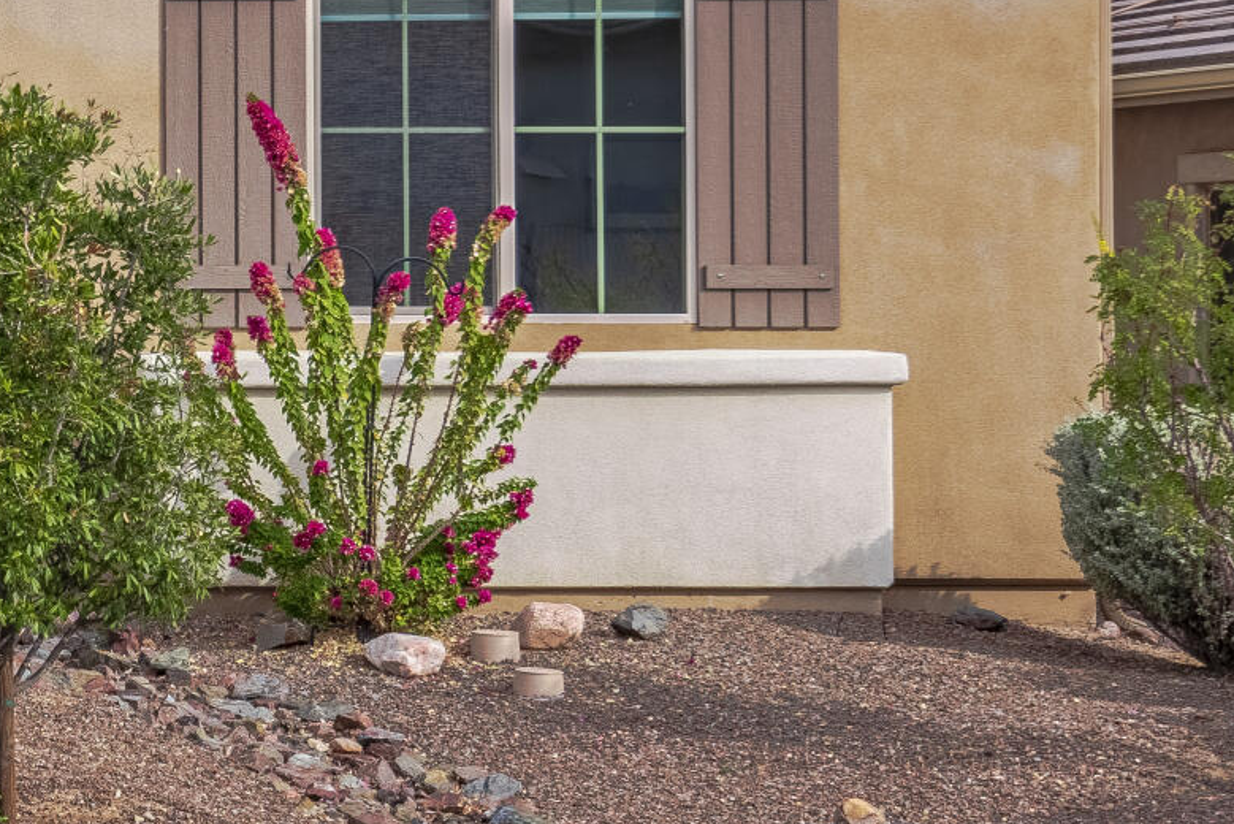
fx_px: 5280
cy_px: 194
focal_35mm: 154
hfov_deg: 12.5
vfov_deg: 8.9
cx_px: -748
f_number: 8
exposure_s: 1/8000
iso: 160
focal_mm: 40
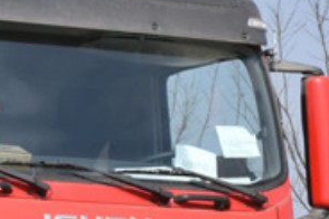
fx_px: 2504
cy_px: 302
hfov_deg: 7.3
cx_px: -226
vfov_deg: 5.0
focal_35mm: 274
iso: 560
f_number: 22
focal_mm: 42
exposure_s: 1/250
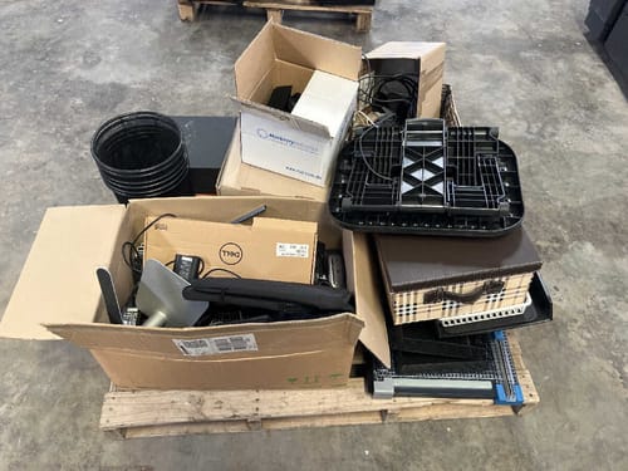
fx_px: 472
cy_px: 236
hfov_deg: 67.3
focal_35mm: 26
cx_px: 314
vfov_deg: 53.1
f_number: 1.6
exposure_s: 1/60
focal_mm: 5.1
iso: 200
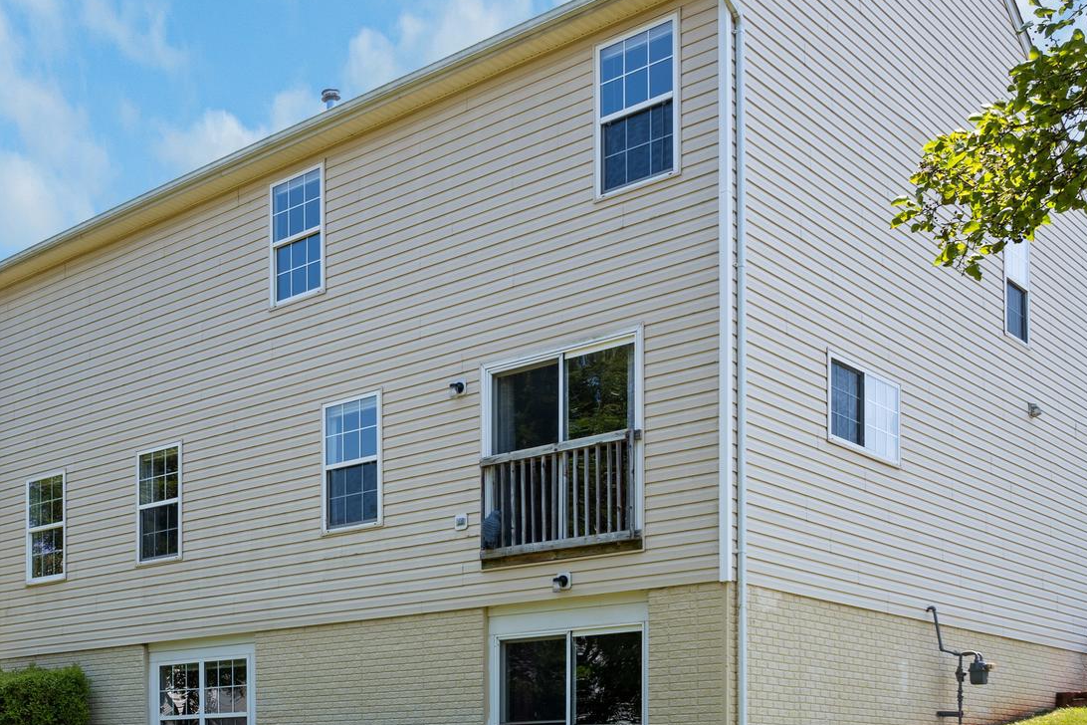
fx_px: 1359
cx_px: 286
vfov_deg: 29.6
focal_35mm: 45
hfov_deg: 42.4
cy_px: 491
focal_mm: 24
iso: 100
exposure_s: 1/60
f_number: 11
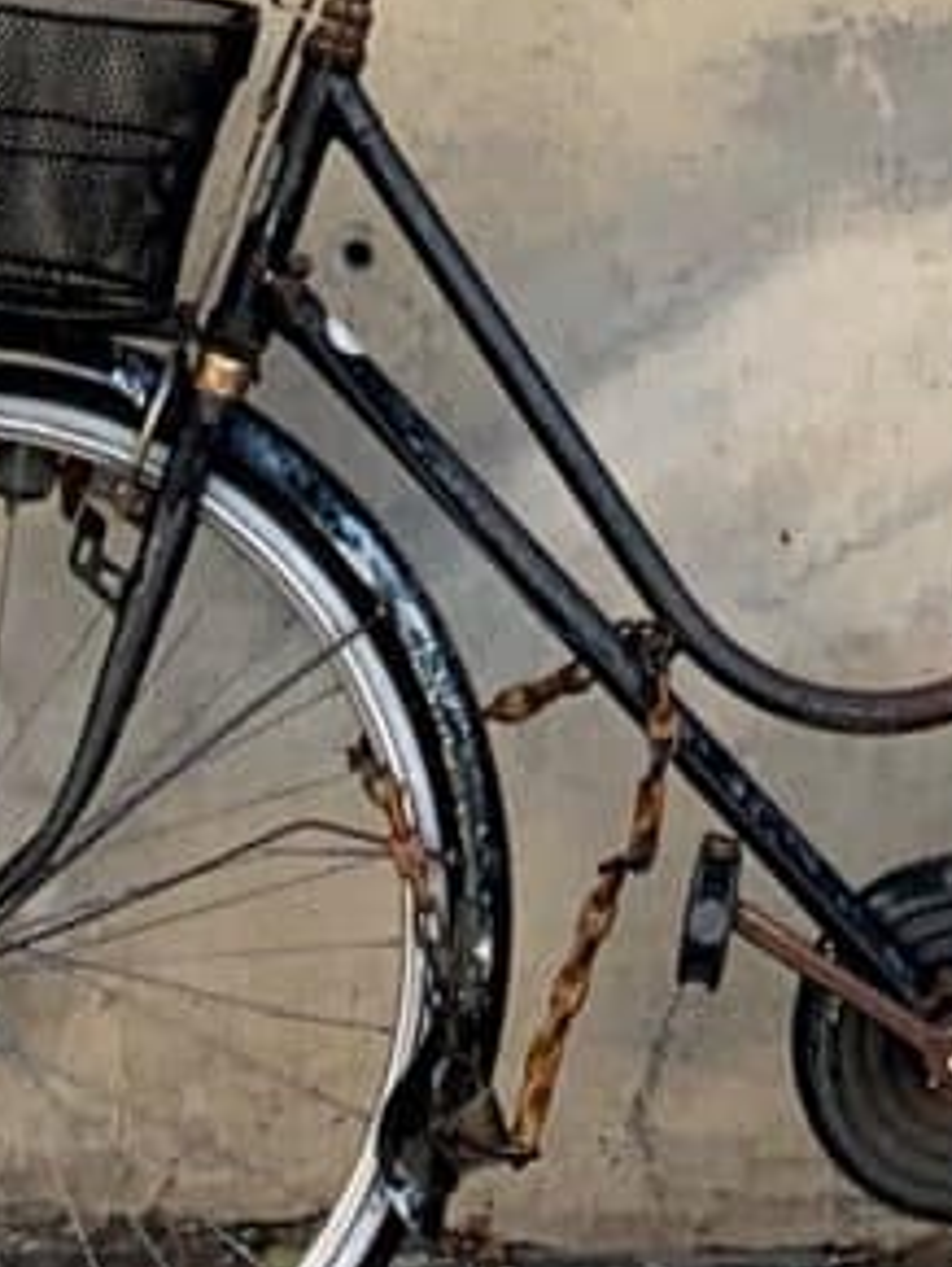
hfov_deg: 8.6
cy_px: -1848
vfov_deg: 10.0
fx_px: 6298
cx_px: 948
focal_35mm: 172
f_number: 1.8
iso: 25
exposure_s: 1/754
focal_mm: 4.25
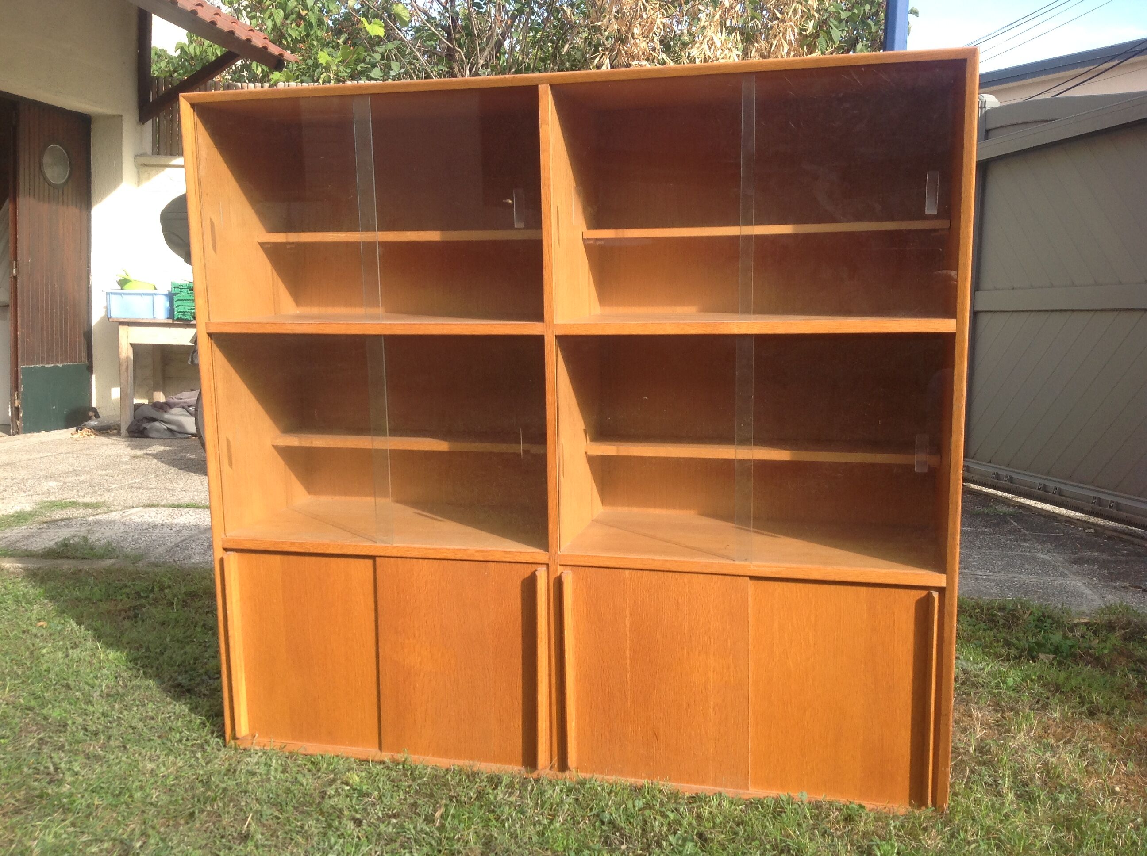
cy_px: 428
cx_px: 574
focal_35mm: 35
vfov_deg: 40.6
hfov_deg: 52.7
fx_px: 1158
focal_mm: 4.28
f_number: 2.4
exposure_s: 1/451
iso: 50
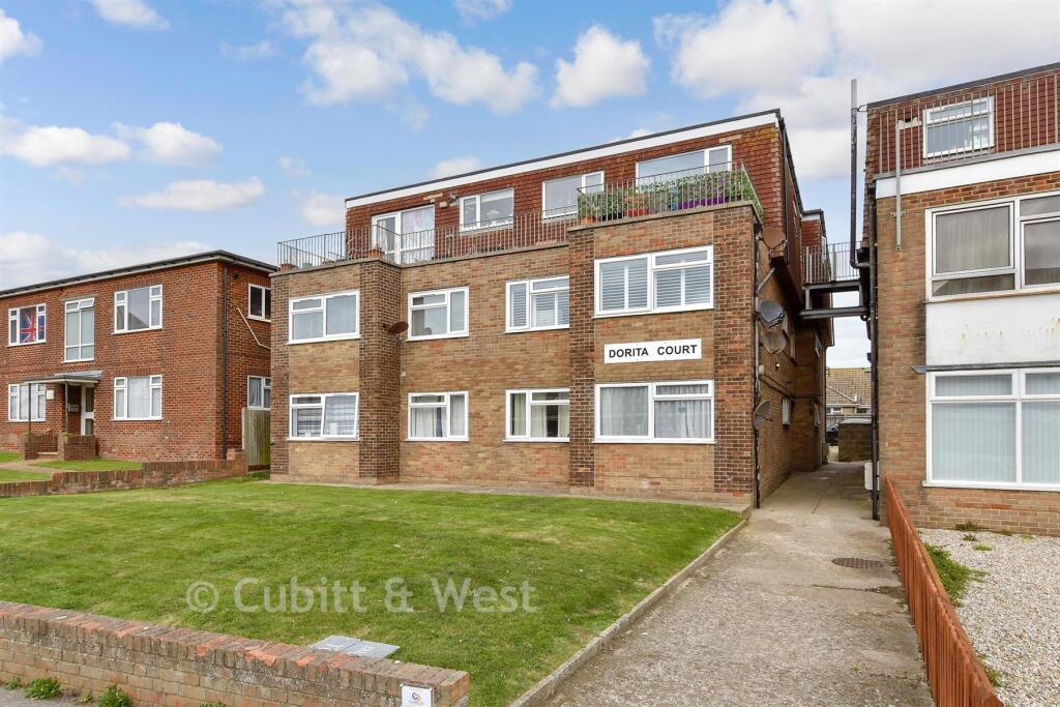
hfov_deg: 81.2
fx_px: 618
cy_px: 354
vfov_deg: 59.5
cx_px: 530
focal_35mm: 21
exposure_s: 1/250
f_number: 8
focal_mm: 14
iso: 200
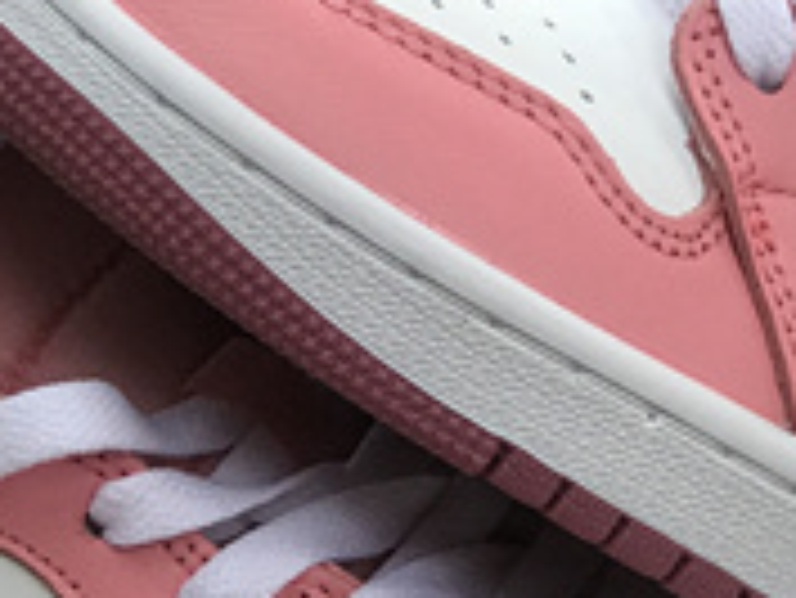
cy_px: 353
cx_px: 603
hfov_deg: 8.3
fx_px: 5477
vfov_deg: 6.3
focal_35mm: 238
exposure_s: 1/50
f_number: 2.8
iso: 32
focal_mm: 6.6
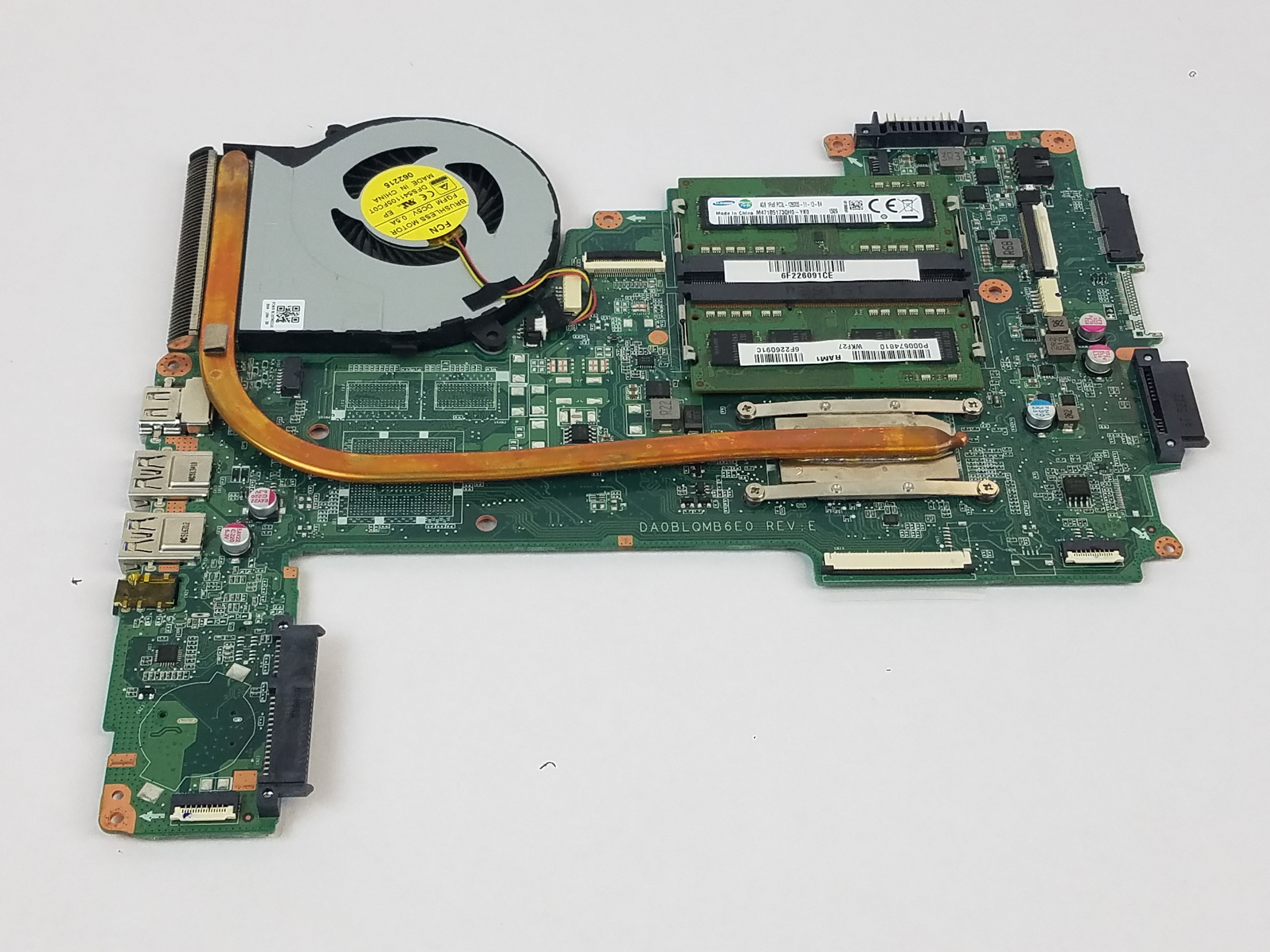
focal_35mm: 26
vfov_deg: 53.1
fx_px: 954
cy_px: 476
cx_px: 635
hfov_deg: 67.3
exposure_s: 1/134
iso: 50
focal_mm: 4.2
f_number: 1.7
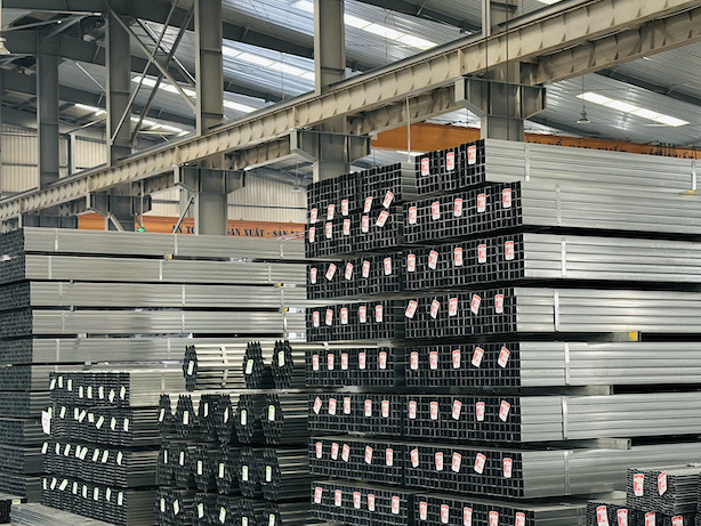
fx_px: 1378
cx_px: 480
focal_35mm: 68
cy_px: 261
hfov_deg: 28.3
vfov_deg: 21.6
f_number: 1.78
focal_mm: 6.86
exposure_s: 1/60
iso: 250
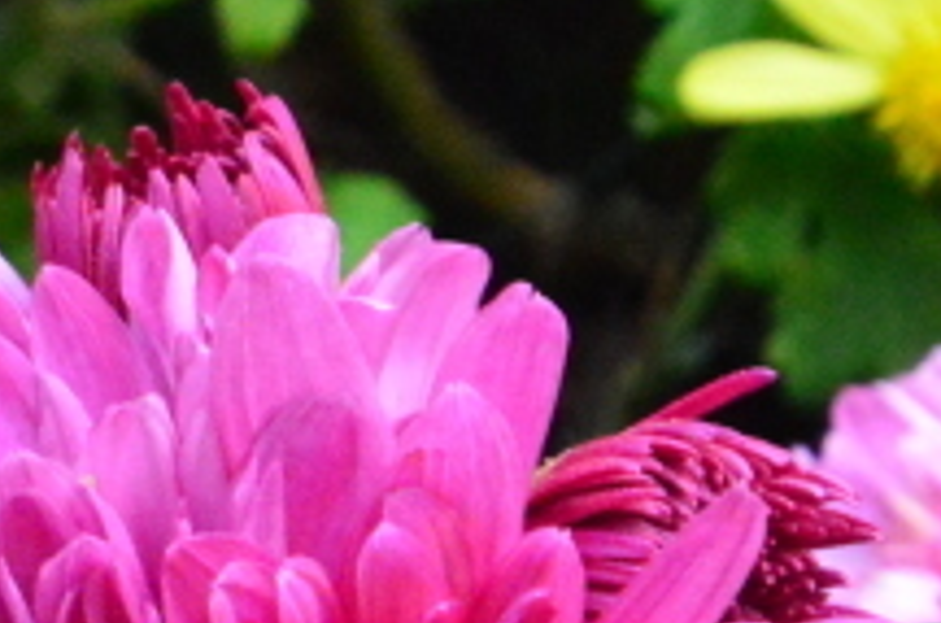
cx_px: -967
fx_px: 36210
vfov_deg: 1.0
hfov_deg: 1.5
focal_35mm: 1388
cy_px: 525
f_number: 18
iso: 5600
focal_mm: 195
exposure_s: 1/250
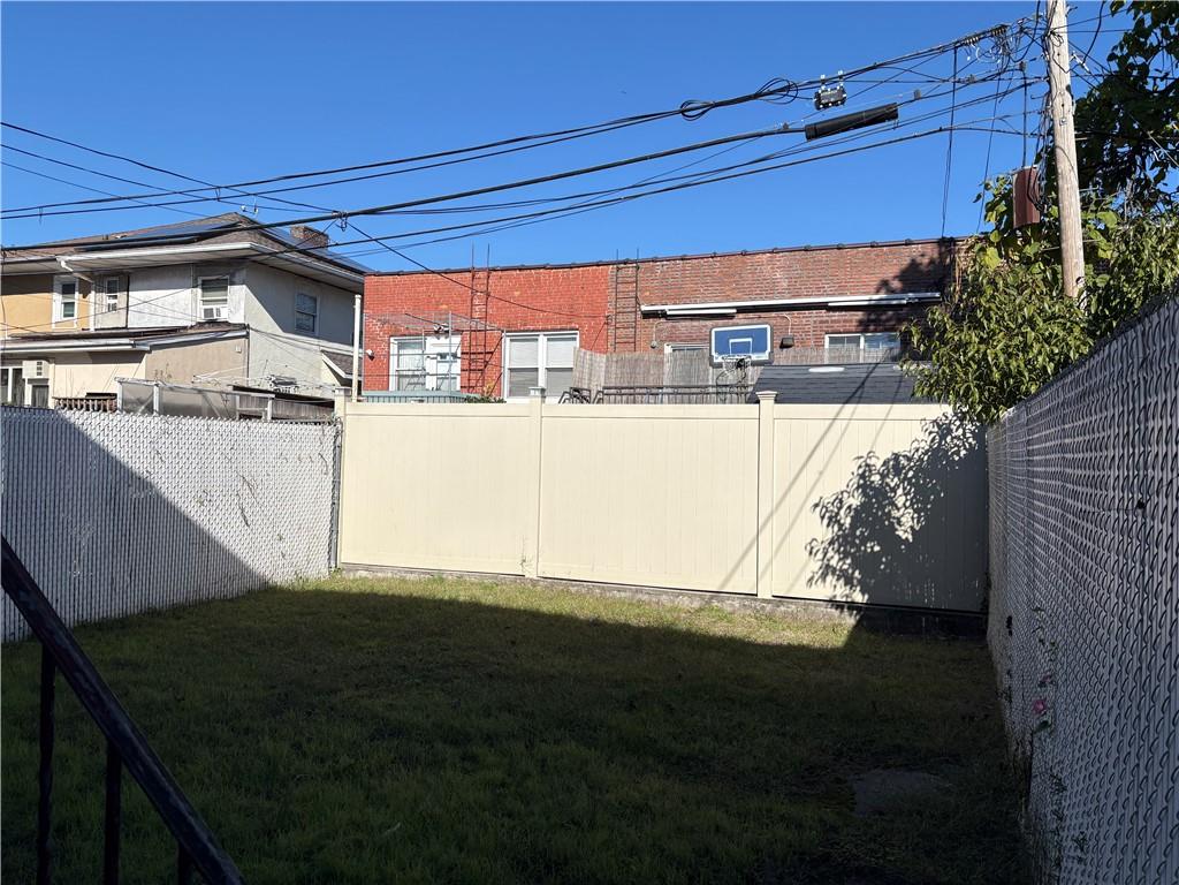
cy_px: 442
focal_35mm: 26
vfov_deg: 53.1
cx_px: 590
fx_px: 886
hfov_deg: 67.3
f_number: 1.6
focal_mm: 5.96
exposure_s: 1/5814
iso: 50
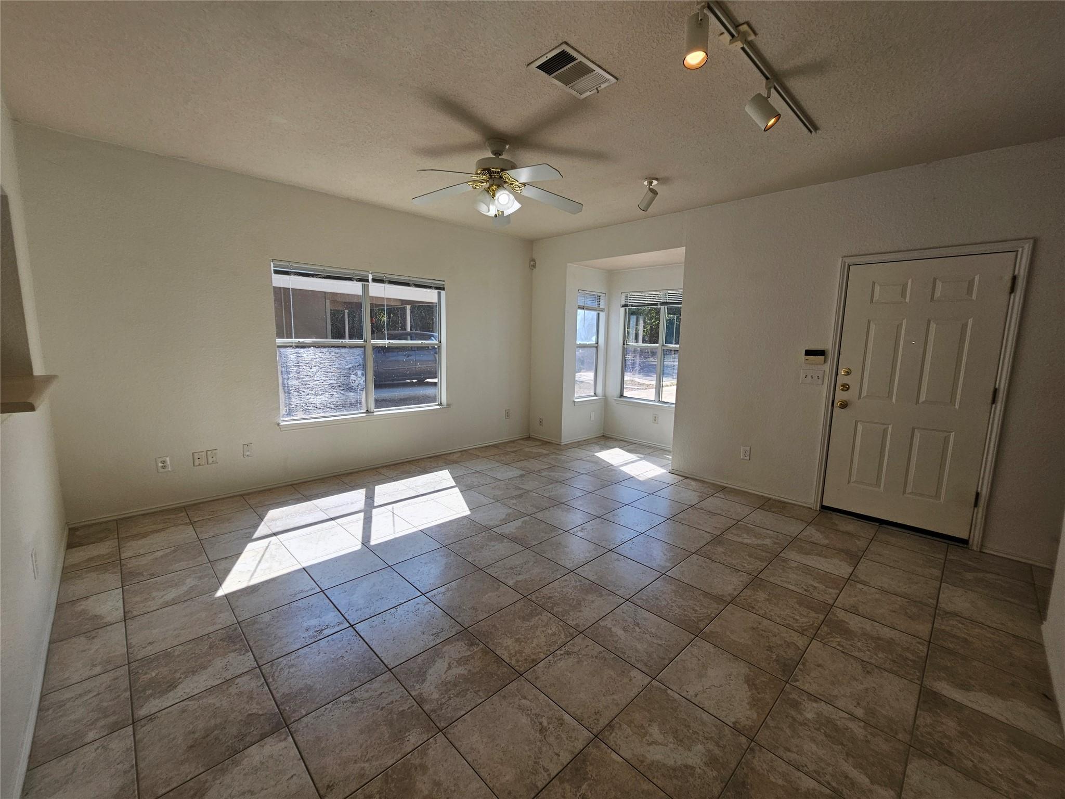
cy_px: 400
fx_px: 400
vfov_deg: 89.9
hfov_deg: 106.2
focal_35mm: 13
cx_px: 532
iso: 50
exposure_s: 1/343
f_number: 2.2
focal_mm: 2.2
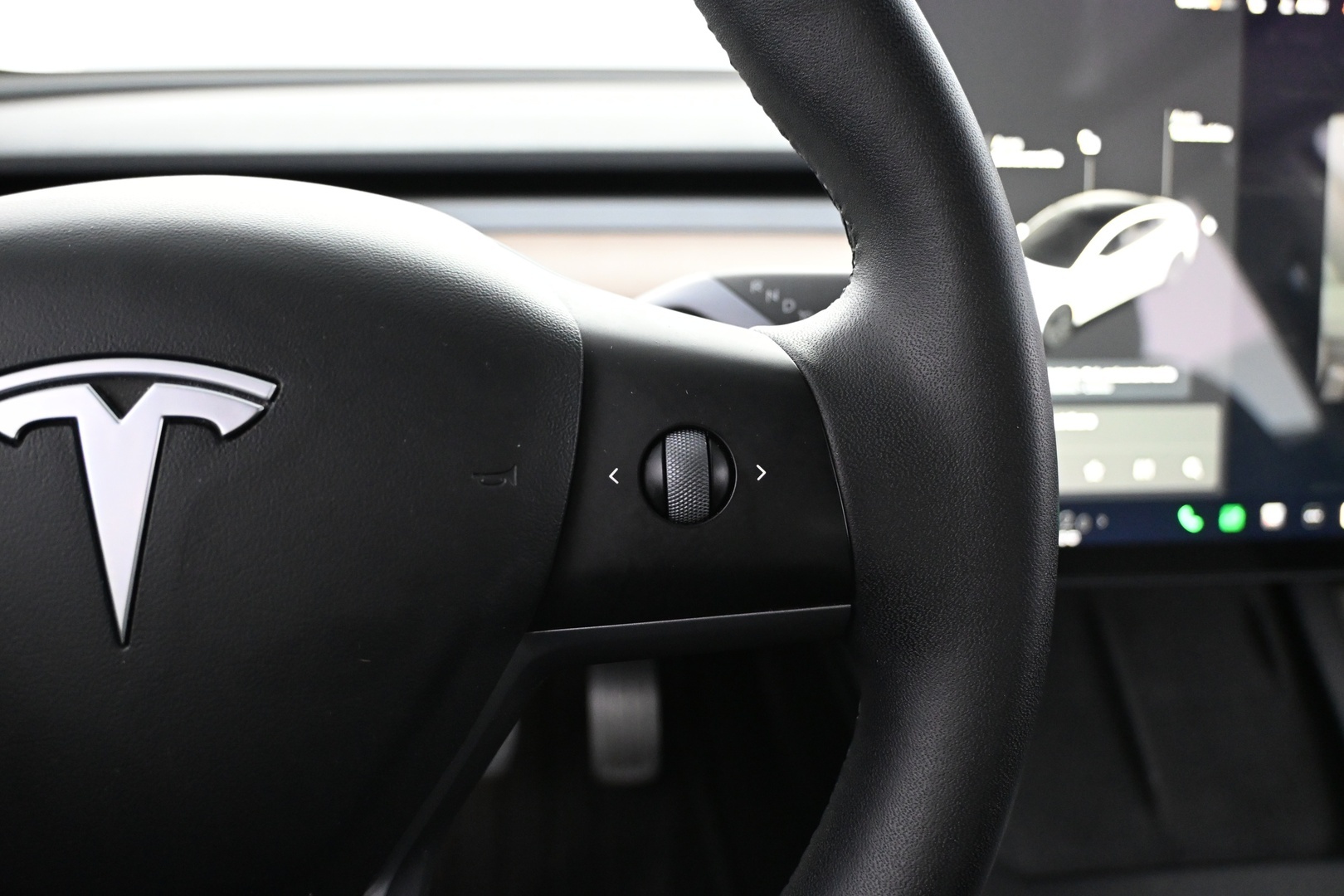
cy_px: 448
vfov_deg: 42.6
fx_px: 1148
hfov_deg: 60.7
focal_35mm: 31
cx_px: 672
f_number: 3.8
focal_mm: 20.5
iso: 3600
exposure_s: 1/30
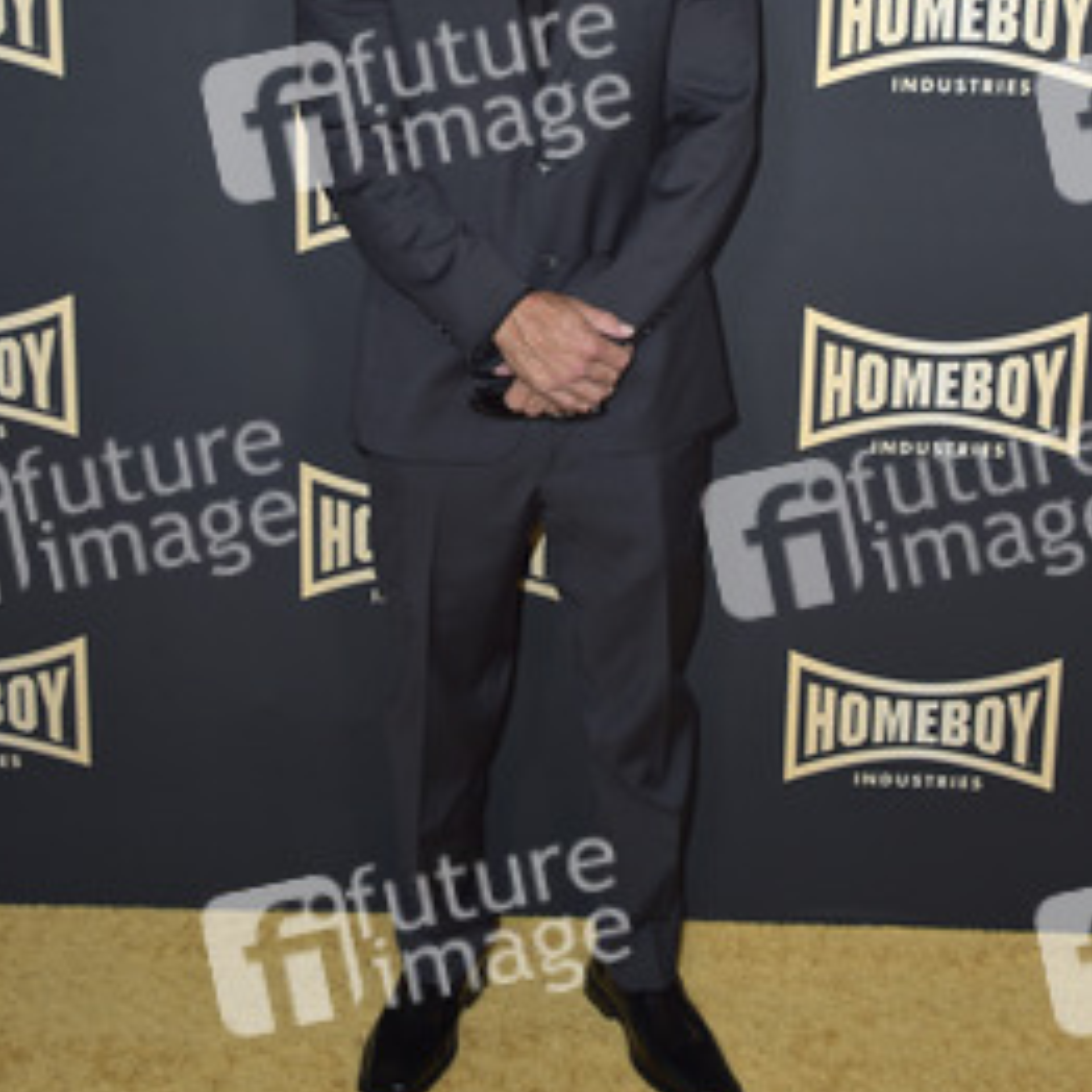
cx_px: 540
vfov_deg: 32.3
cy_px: 313
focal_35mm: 52
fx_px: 1856
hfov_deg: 32.8
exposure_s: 1/250
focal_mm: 40
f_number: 6.3
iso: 320
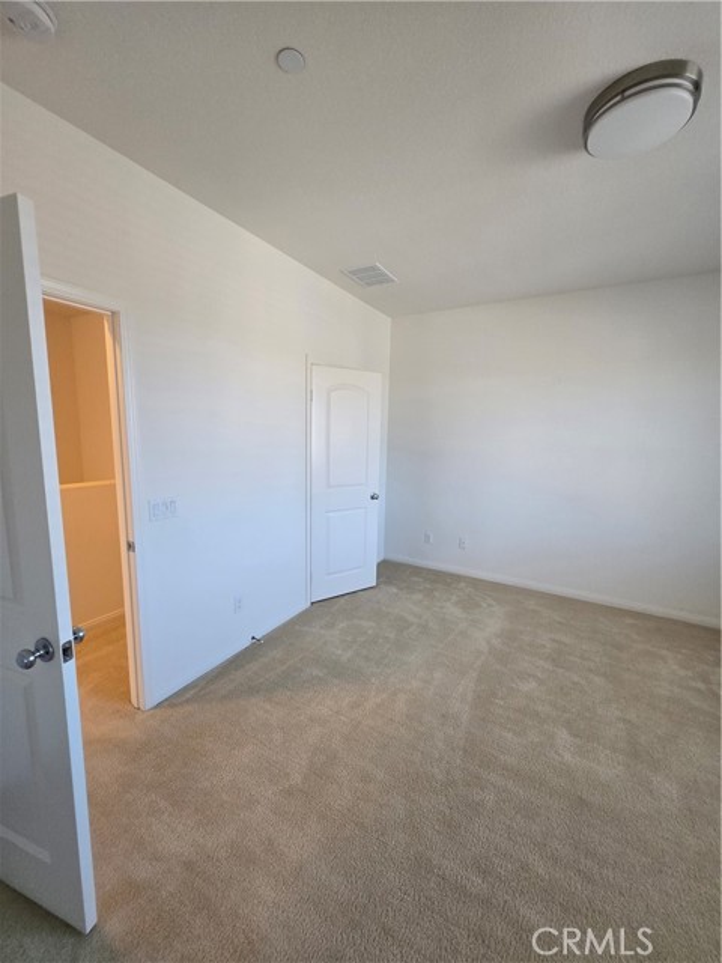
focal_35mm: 13
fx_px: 362
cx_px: 361
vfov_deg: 106.2
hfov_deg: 89.9
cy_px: 482
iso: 125
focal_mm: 1.7
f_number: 2.2
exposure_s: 1/60
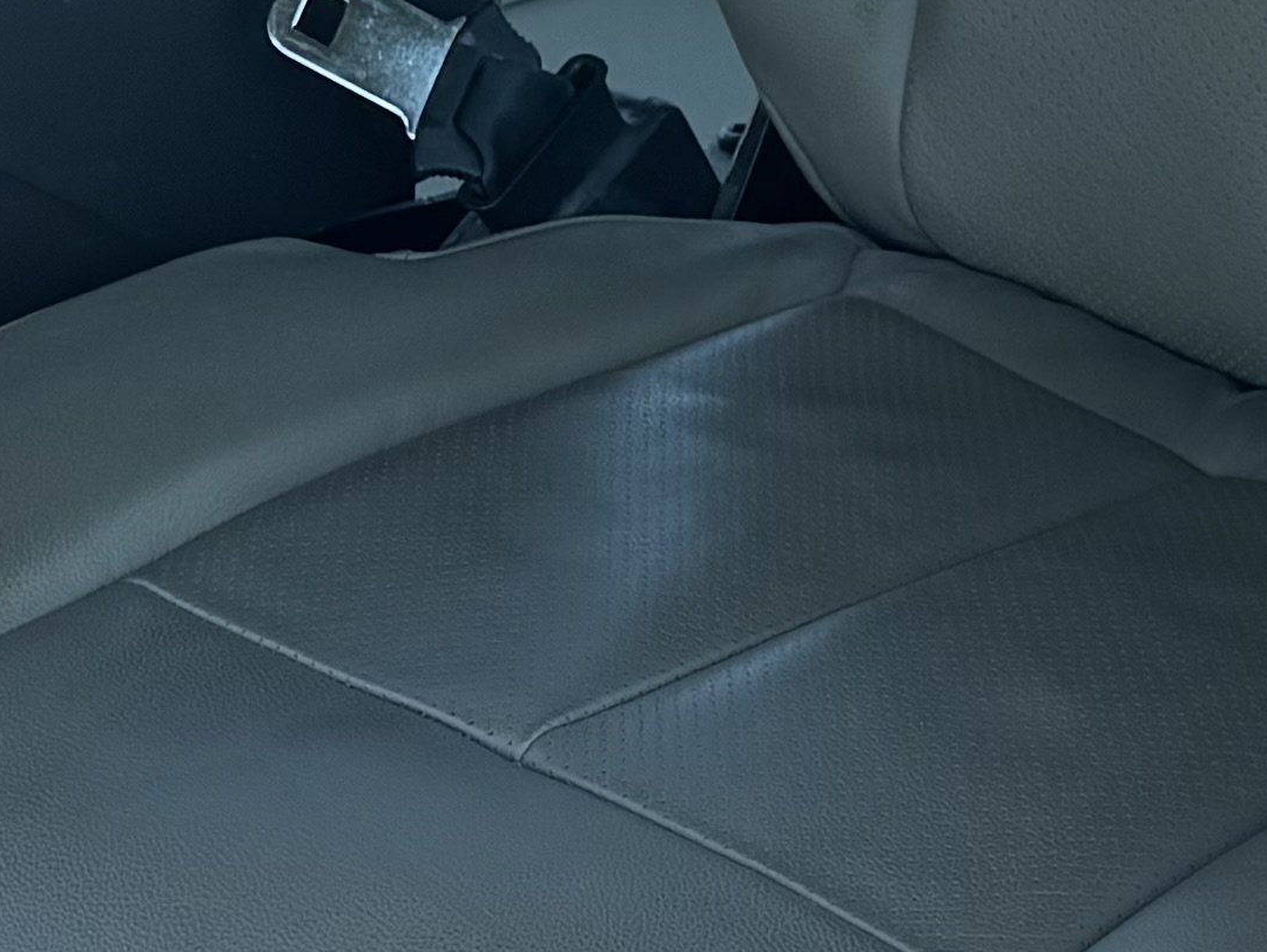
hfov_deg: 15.5
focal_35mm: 127
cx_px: 598
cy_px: 500
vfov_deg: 11.7
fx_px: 4650
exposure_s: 1/912
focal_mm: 6.76
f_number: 1.78
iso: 80
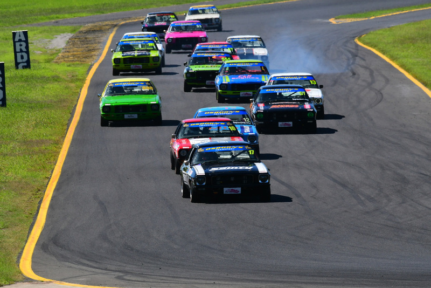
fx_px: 7186
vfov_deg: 2.3
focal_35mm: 600
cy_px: 144
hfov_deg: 3.4
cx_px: 216
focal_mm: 400
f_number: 13
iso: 500
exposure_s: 1/640
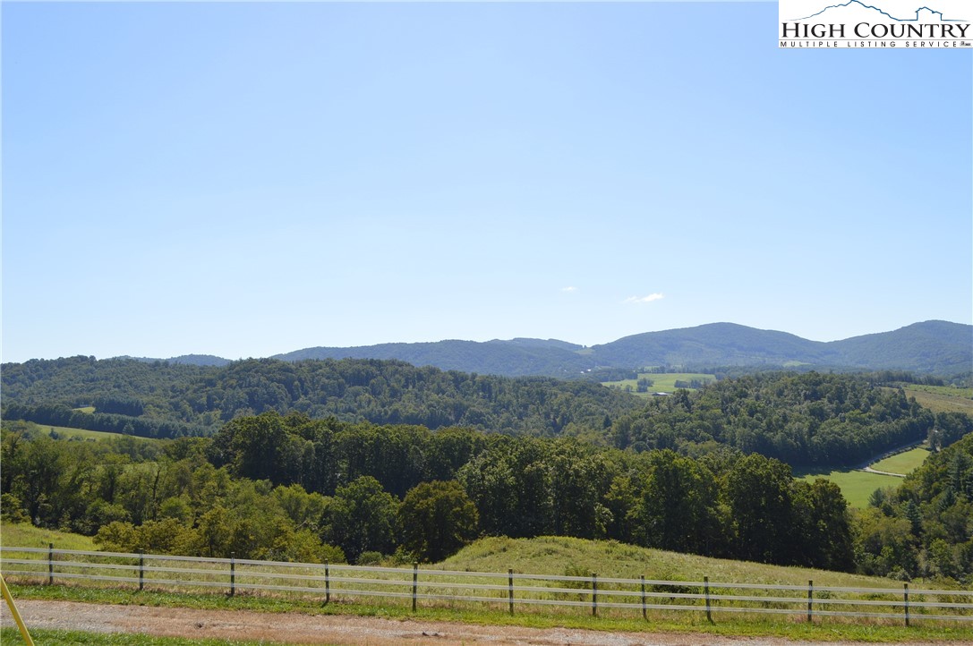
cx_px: 486
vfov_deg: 36.8
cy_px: 323
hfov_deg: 53.2
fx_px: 972
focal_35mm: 36
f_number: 8
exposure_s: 1/200
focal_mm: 24
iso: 100
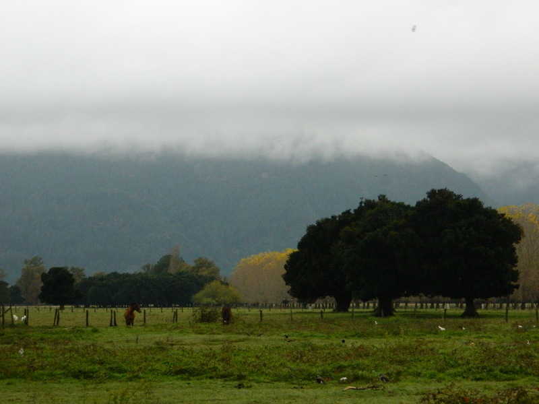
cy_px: 202
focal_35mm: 129
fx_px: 2009
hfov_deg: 15.3
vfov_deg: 11.5
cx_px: 270
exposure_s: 1/30
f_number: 4.7
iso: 400
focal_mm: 23.2
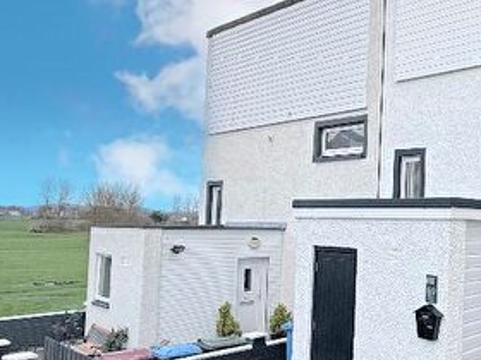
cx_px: 486
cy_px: 203
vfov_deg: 40.6
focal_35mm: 35
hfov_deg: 44.4
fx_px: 486
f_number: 2.2
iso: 50
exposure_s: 1/490
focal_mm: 2.22
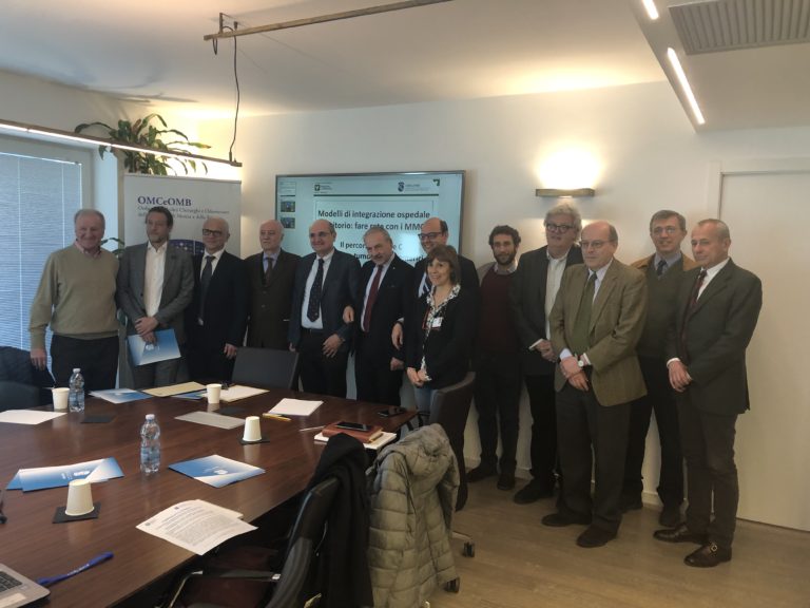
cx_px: 405
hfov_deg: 63.4
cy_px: 304
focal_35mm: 28
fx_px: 655
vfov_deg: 49.7
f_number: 1.8
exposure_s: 1/25
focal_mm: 3.99
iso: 40
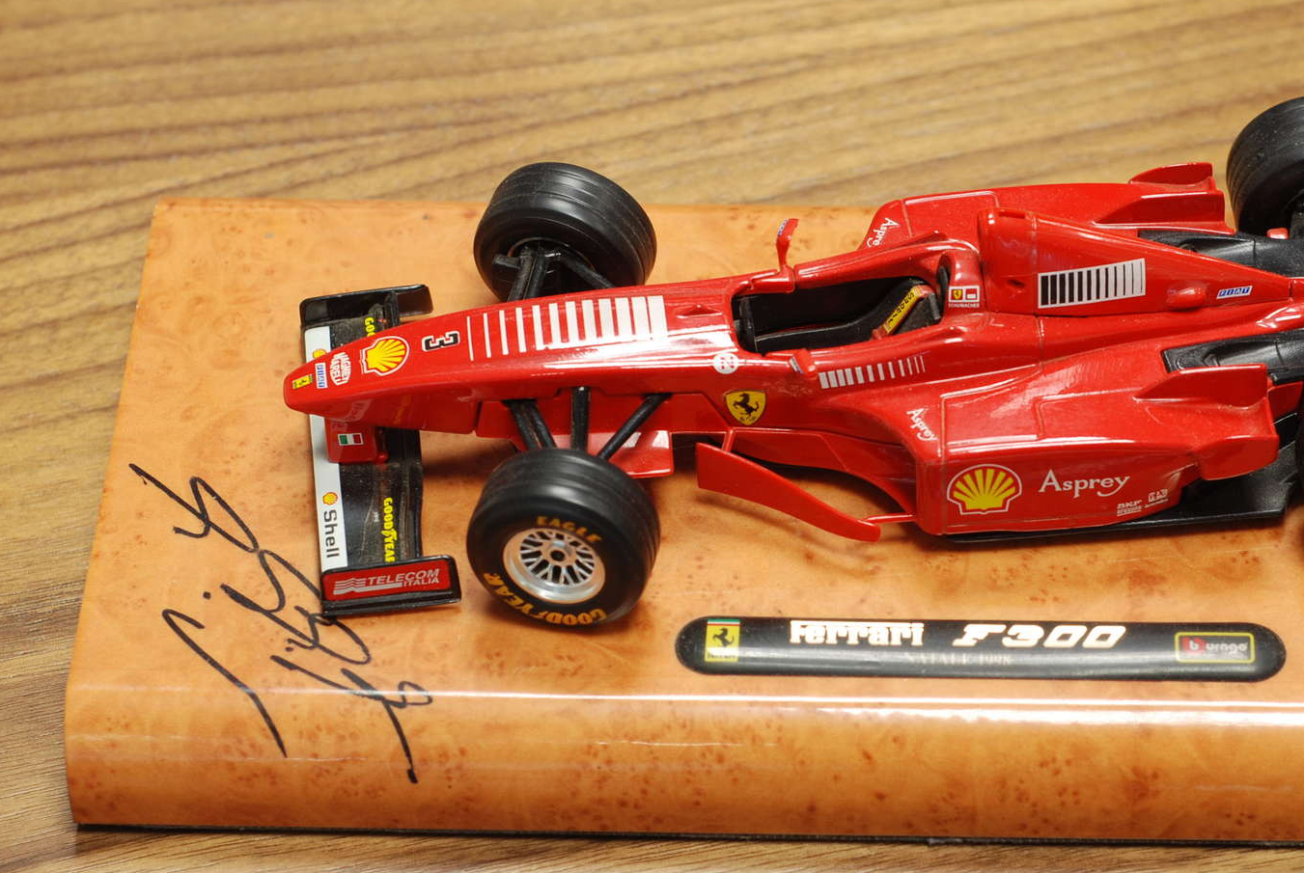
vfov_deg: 12.4
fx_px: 4026
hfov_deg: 18.3
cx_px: 885
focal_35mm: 111
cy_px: 486
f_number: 5.6
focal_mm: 50
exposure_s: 1/5
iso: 100
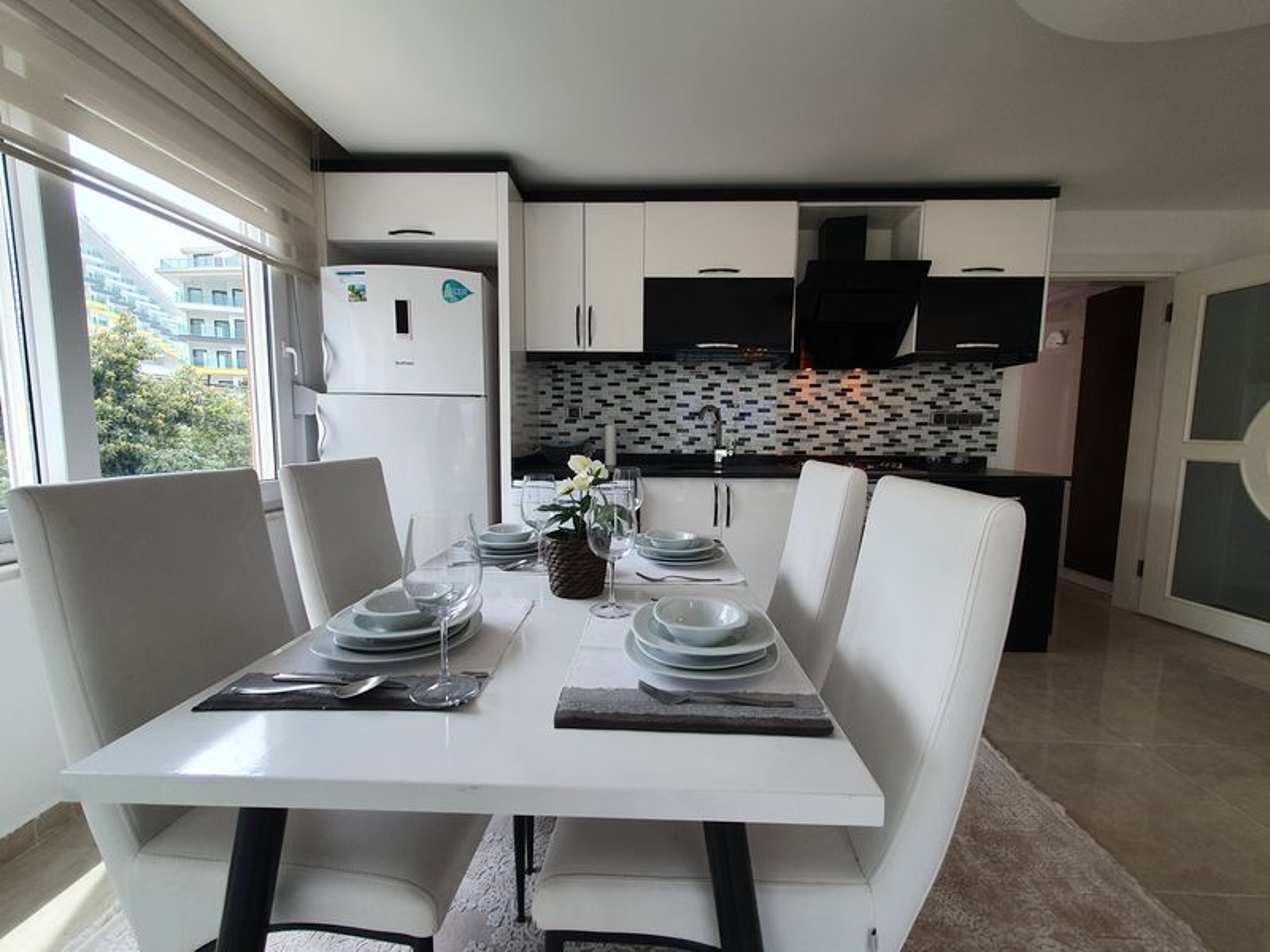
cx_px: 635
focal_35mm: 13
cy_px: 476
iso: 50
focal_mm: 1.8
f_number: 2.2
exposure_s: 1/100
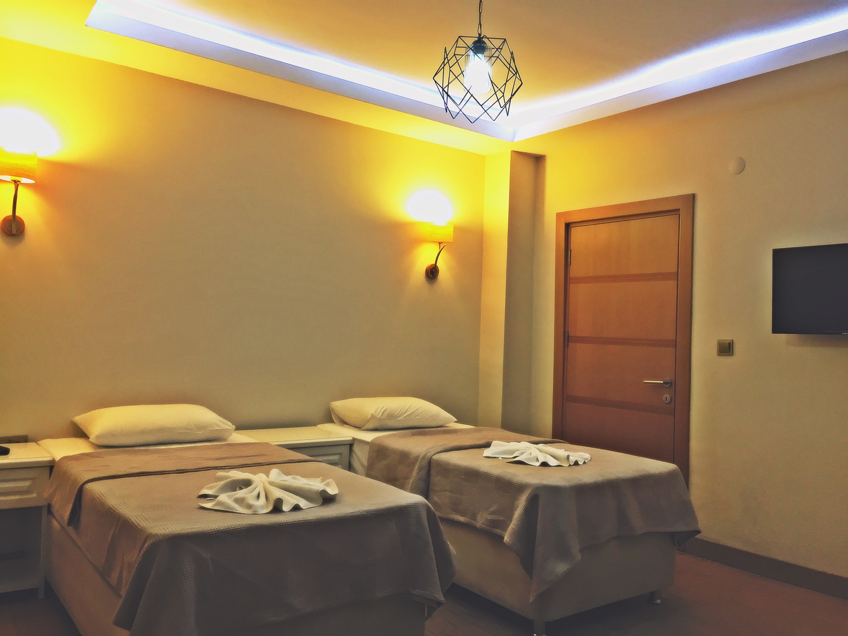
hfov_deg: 61.7
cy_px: 318
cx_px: 424
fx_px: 710
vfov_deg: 48.2
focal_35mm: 29
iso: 40
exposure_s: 1/33
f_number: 2.2
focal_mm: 4.15
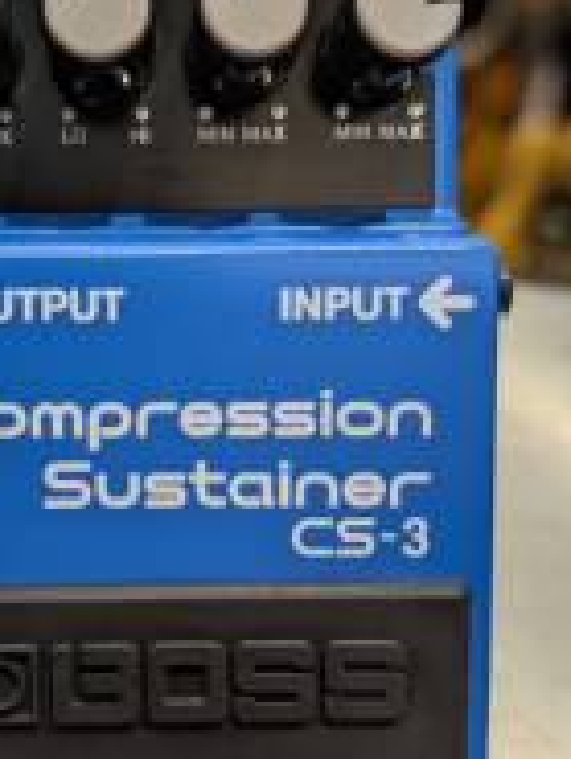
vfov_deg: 36.8
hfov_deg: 27.7
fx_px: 1142
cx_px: 150
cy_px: 410
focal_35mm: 52
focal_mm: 6.9
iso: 30
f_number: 1.68
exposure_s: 1/60
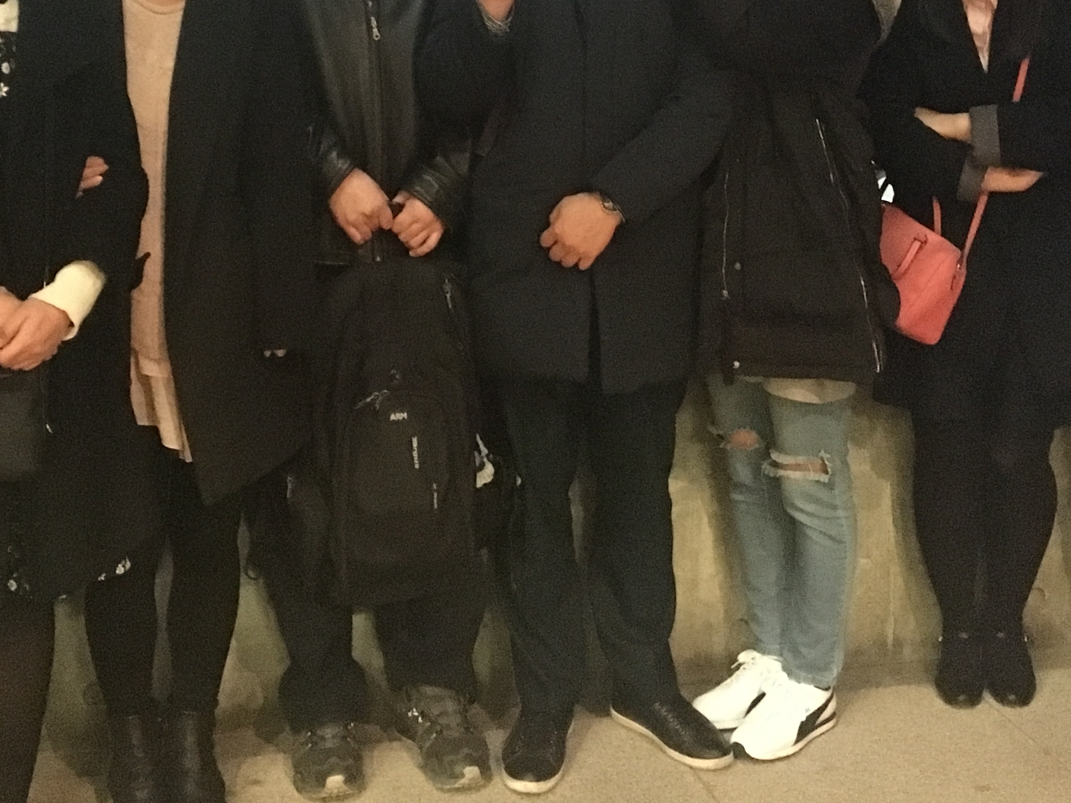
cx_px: 493
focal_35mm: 59
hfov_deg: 32.7
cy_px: 14
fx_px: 1825
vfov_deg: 23.8
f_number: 2.2
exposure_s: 1/15
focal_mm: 4.15
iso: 1600
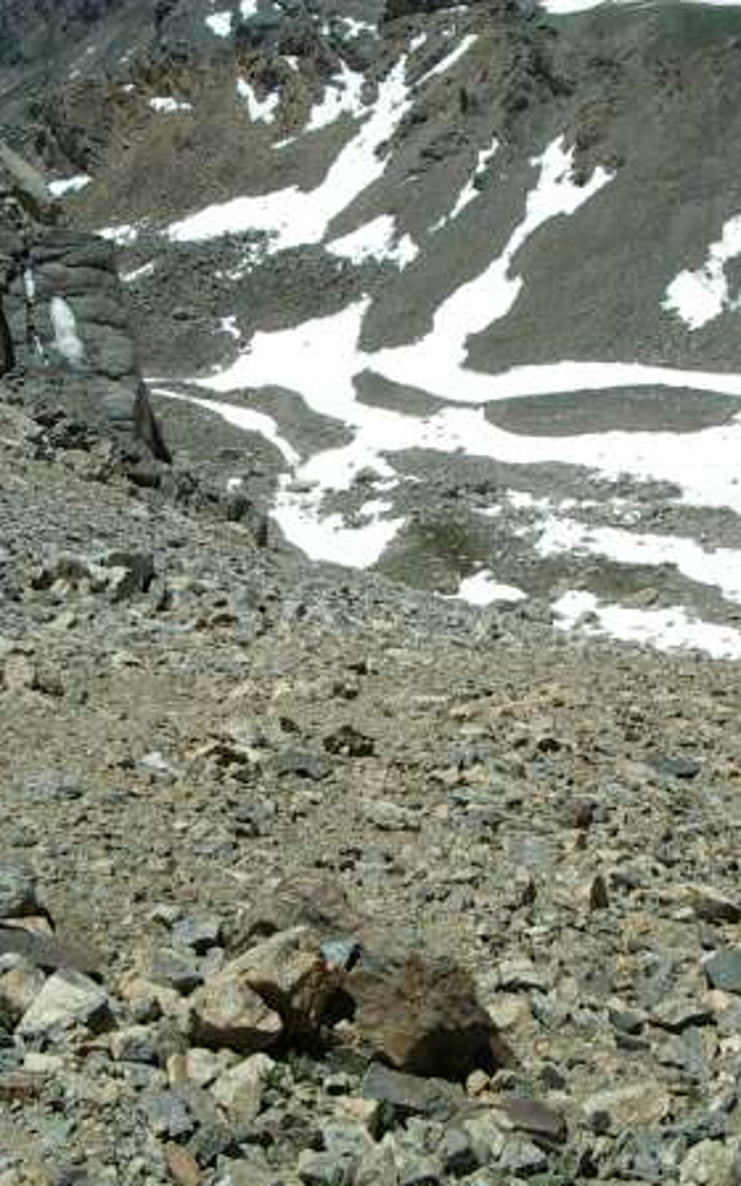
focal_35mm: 54
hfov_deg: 24.0
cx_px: 394
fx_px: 1745
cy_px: 593
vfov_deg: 37.5
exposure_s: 1/800
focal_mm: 5.8
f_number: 4.8
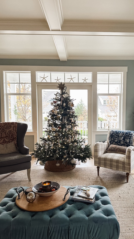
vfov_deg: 69.8
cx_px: 84
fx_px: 170
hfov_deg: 42.6
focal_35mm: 27
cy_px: 118
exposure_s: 1/60
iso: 250
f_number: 1.8
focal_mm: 6.86
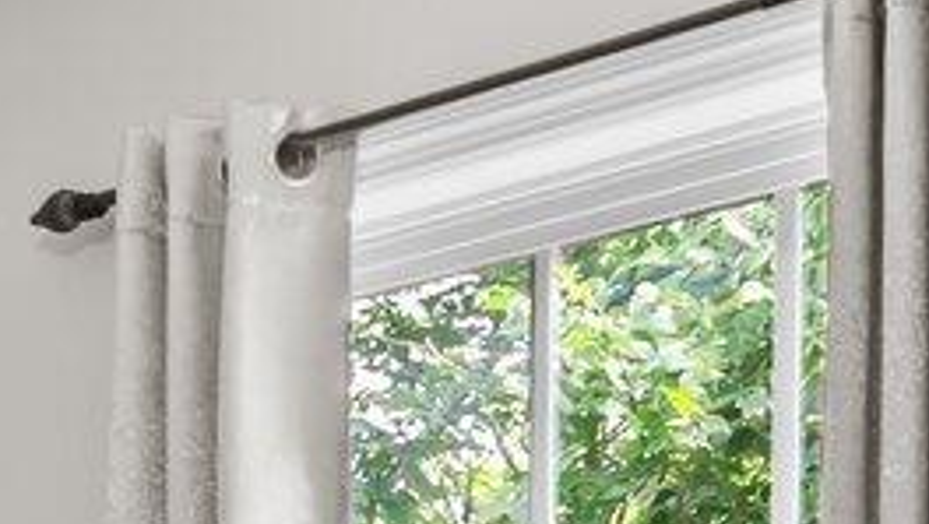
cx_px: -985
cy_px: 1201
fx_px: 3205
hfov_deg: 13.8
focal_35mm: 130
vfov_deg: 8.6
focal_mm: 16
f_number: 8
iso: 500
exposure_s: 1.6
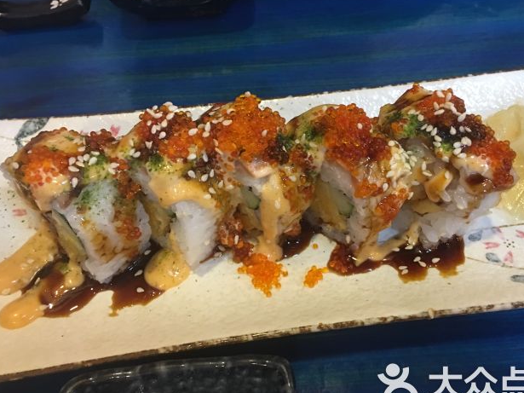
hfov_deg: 55.2
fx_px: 499
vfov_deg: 42.9
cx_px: 293
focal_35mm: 33
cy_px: 204
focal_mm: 4.15
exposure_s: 1/10
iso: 80
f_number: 2.2
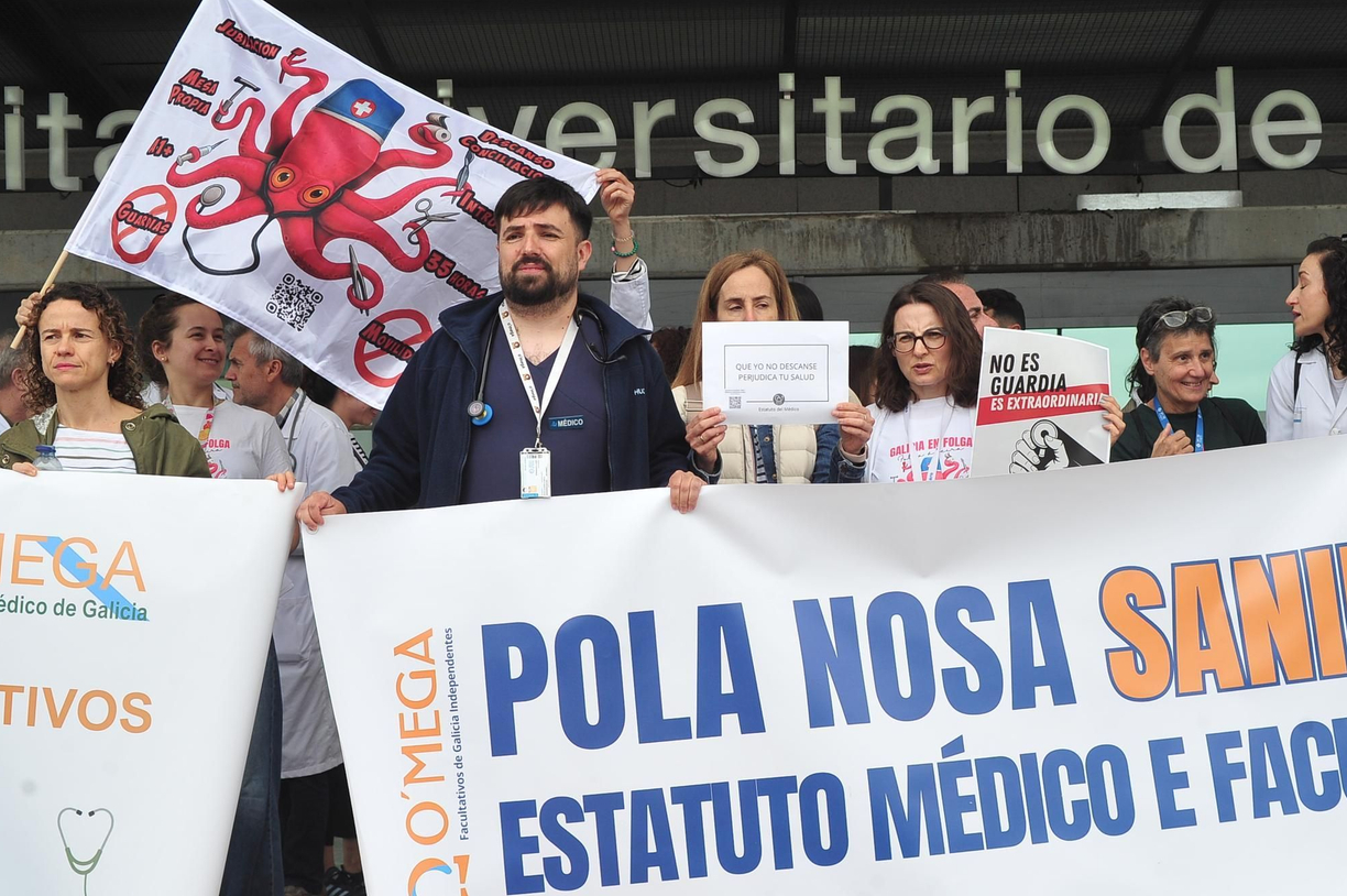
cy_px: 518
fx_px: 2542
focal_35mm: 68
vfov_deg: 20.0
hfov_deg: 29.7
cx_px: 754
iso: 500
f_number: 6.3
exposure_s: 1/320
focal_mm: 52
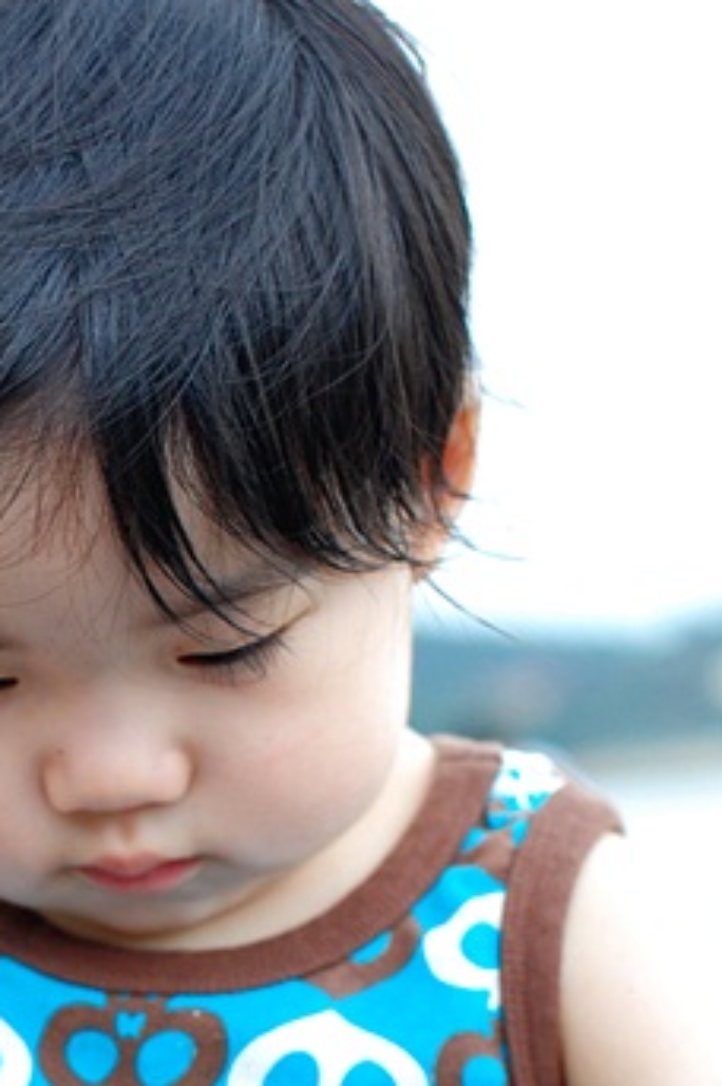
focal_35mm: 158
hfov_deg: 8.6
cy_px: 845
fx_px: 4762
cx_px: -25
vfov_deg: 13.0
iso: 400
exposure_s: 1/125
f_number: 4
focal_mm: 50
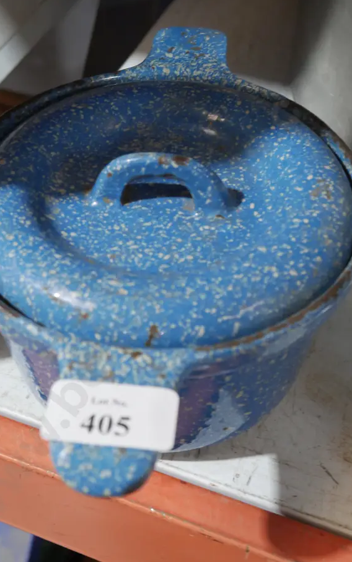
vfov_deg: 36.9
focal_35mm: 55
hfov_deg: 23.6
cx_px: 166
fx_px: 844
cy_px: 273
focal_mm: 23
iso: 1600
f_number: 5.1
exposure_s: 1/60
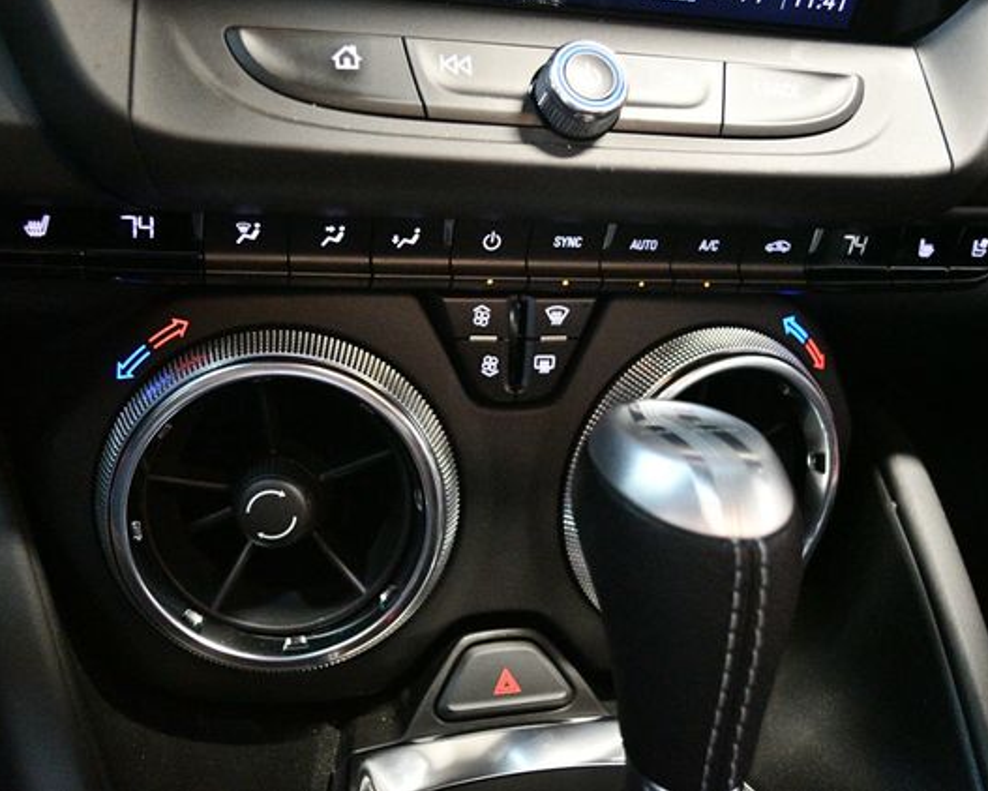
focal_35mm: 41
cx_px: 491
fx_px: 1199
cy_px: 394
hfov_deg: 44.8
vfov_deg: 36.5
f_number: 4
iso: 10000
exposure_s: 1/60
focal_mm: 24
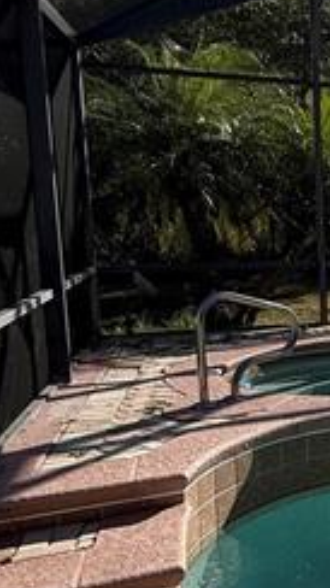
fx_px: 748
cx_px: 605
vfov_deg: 42.9
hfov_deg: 18.8
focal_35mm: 48
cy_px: 308
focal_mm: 2.22
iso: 50
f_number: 2.2
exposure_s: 1/1068
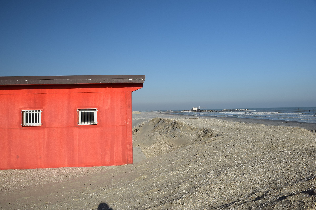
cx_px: 158
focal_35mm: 27
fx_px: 237
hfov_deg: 67.4
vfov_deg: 47.9
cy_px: 105
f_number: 8
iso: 200
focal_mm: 18
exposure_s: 1/500
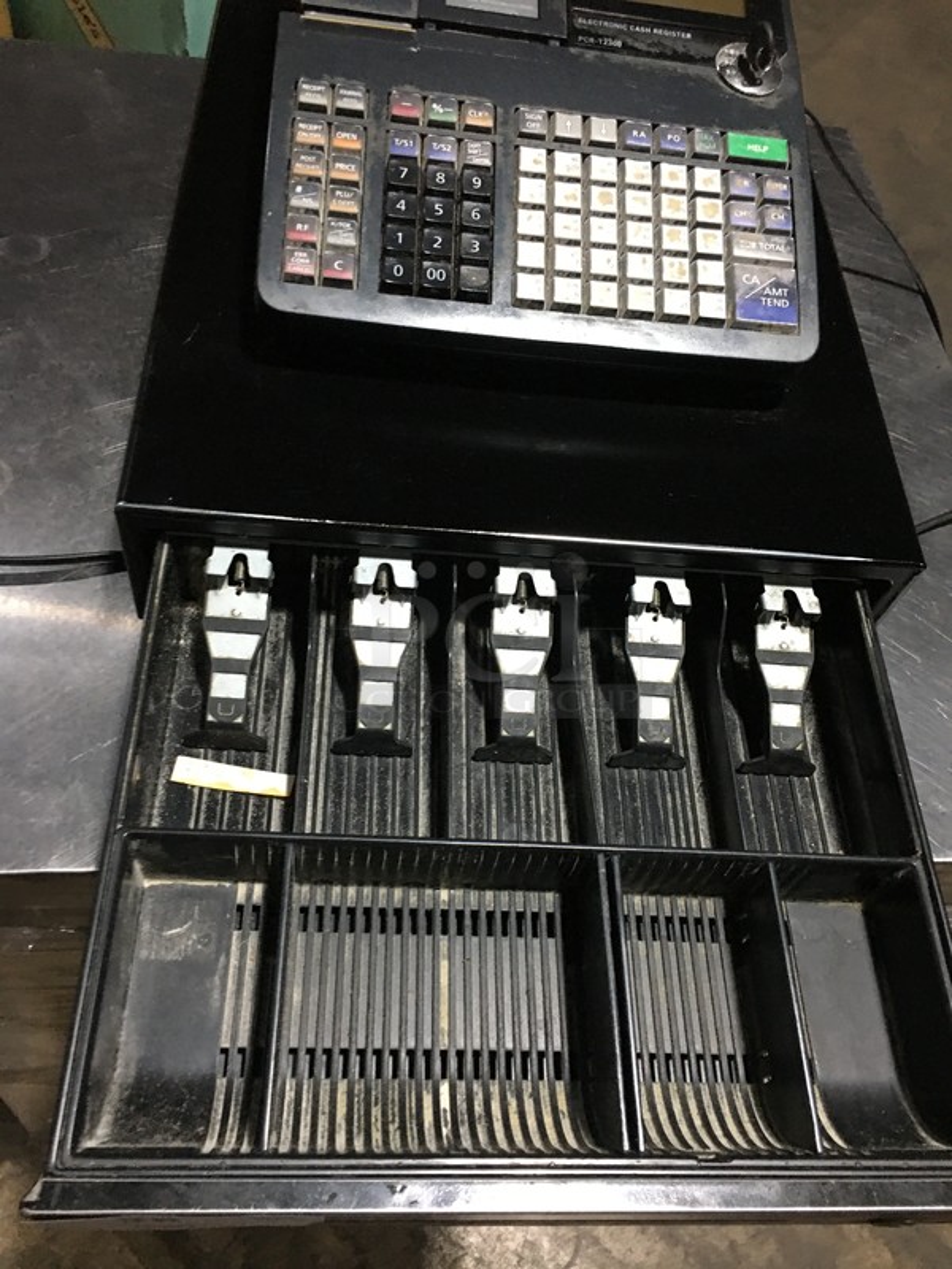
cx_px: 476
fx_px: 1063
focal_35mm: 29
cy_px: 634
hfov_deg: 48.2
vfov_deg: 61.7
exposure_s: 1/15
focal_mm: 4.15
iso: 100
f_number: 2.2
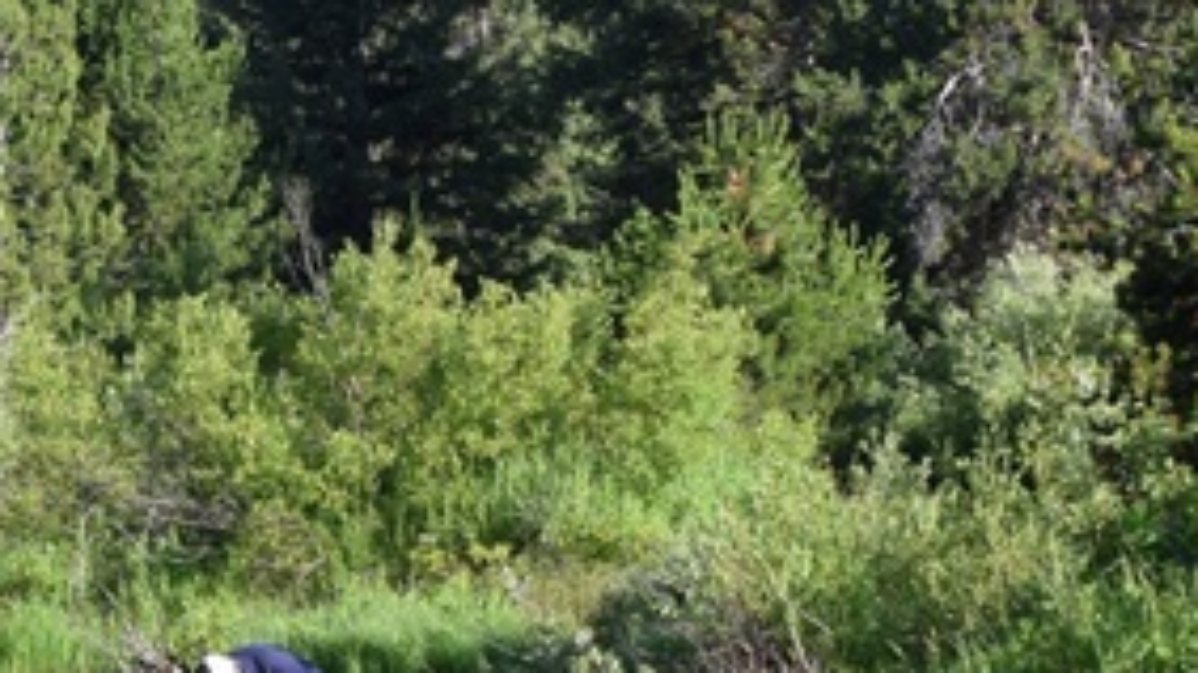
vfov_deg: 7.8
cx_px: -169
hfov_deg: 13.6
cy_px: 593
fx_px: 4912
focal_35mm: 155
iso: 250
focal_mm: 31
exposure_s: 1/250
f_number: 8
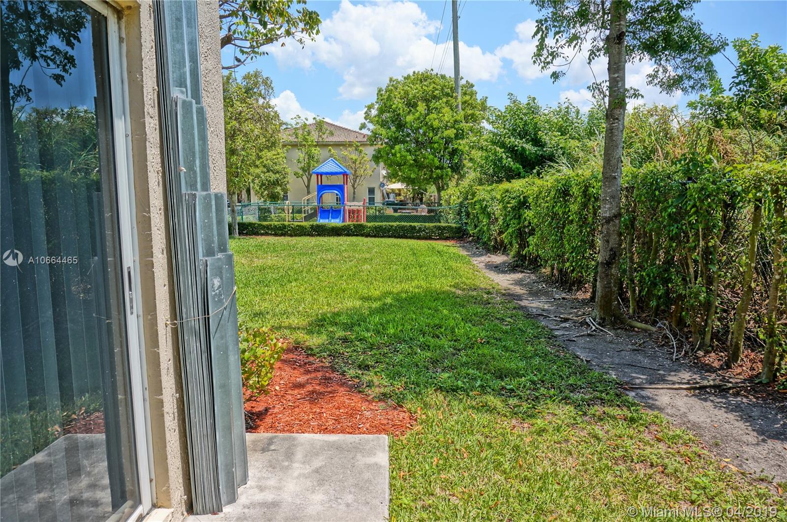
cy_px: 261
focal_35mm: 24
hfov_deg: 73.8
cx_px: 394
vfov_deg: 53.0
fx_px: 524
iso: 100
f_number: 7.1
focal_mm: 16
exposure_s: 1/160
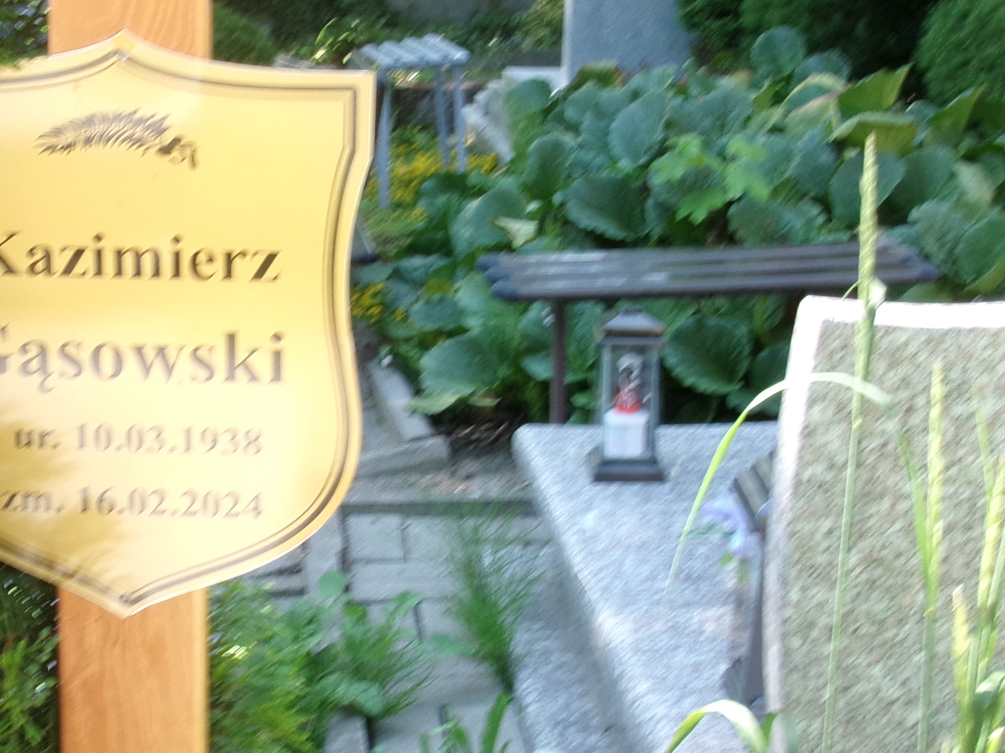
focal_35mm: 76
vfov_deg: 19.4
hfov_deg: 25.1
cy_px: 399
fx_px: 2206
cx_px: 156
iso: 100
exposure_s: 1/56
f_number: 4.5
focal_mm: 6.4
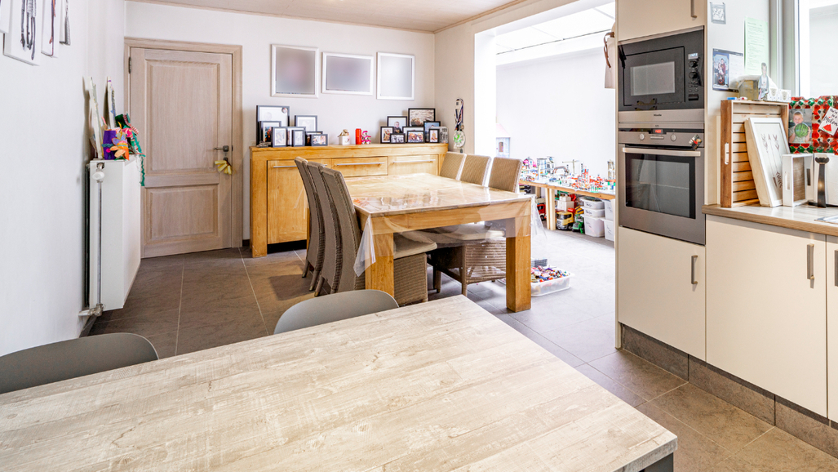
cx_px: 547
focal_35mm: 22
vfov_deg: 49.5
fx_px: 489
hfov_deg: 79.0
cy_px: 121
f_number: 11
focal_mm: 16
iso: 100
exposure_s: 1/2.5
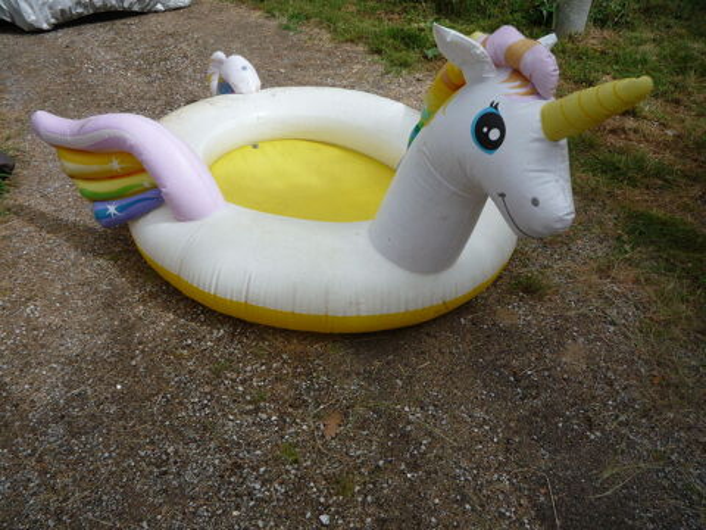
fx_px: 612
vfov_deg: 46.8
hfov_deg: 60.0
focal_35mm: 30
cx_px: 353
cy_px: 265
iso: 100
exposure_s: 1/400
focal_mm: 5.2
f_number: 5.6
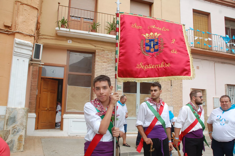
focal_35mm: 33
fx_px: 215
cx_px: 118
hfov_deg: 57.3
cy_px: 78
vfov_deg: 39.8
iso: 200
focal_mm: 22
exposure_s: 1/200
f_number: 7.1
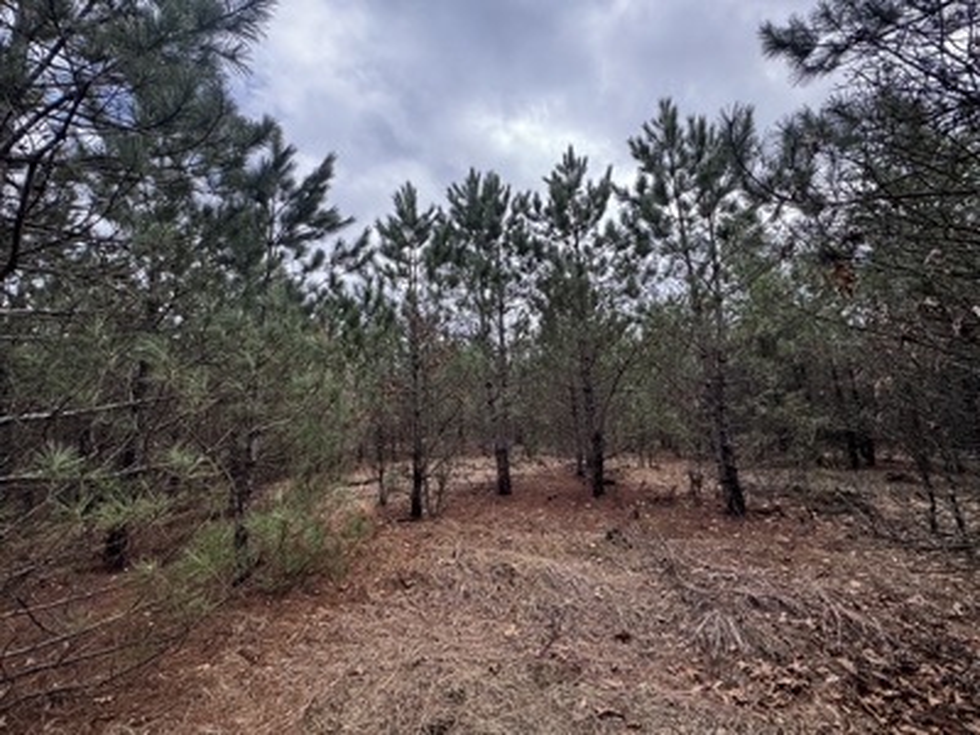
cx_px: 490
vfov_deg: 85.7
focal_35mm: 14
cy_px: 368
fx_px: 396
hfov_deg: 102.1
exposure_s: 1/346
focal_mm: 2.22
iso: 40
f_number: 2.2
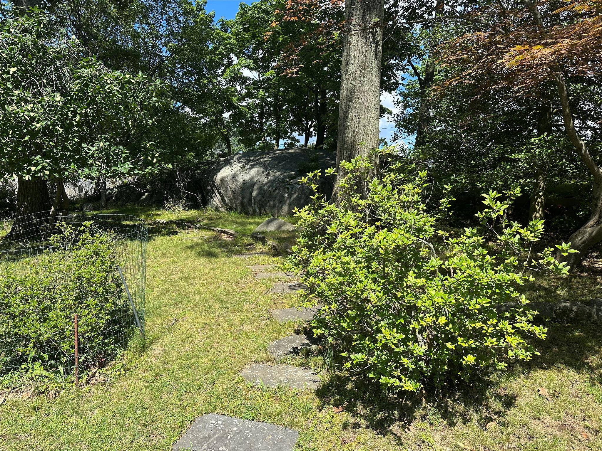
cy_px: 226
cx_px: 301
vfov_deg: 56.8
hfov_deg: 71.6
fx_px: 417
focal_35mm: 24
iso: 80
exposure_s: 1/1880
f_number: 1.78
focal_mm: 6.86
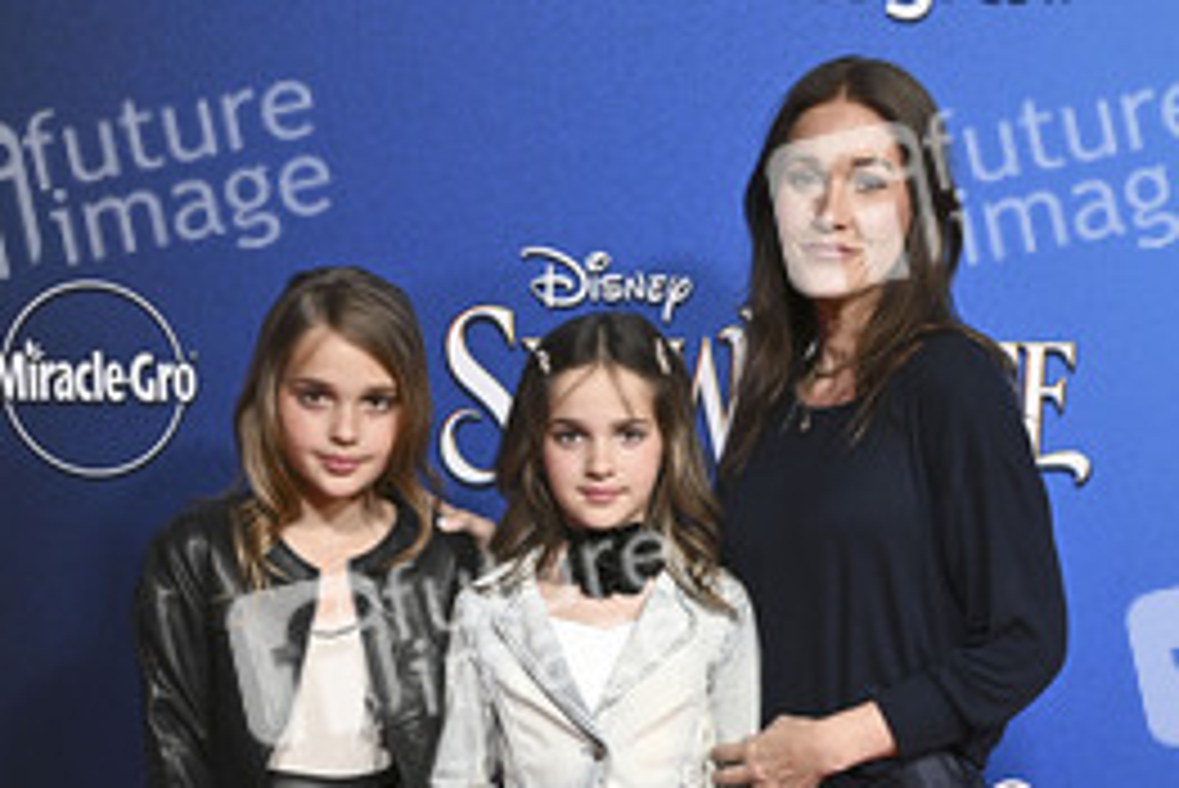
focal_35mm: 64
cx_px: 590
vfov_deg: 20.3
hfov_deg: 31.4
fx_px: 2097
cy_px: 865
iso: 3200
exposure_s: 1/250
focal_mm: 42
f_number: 4.5
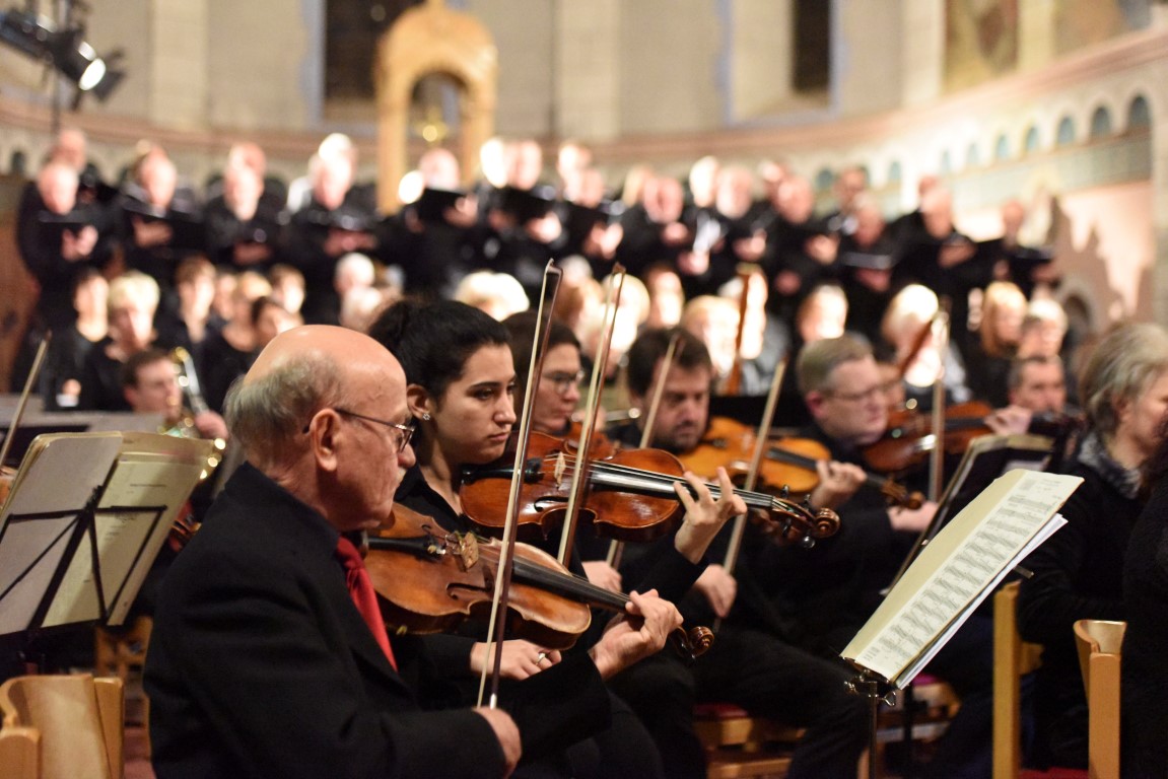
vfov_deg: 19.5
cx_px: 584
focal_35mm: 70
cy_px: 390
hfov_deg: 28.8
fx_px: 2272
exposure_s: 1/125
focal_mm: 70
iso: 12800
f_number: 2.8
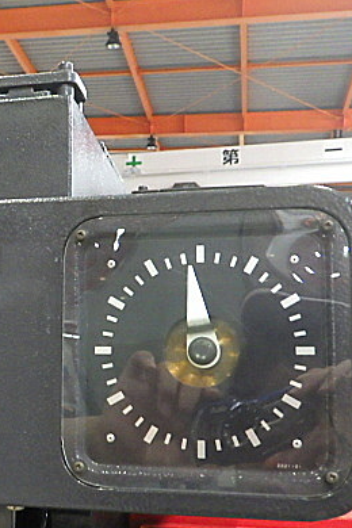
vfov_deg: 34.4
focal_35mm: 58
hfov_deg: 22.2
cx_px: -26
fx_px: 851
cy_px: 313
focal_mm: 6.1
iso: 1600
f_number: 3.8
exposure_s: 1/30
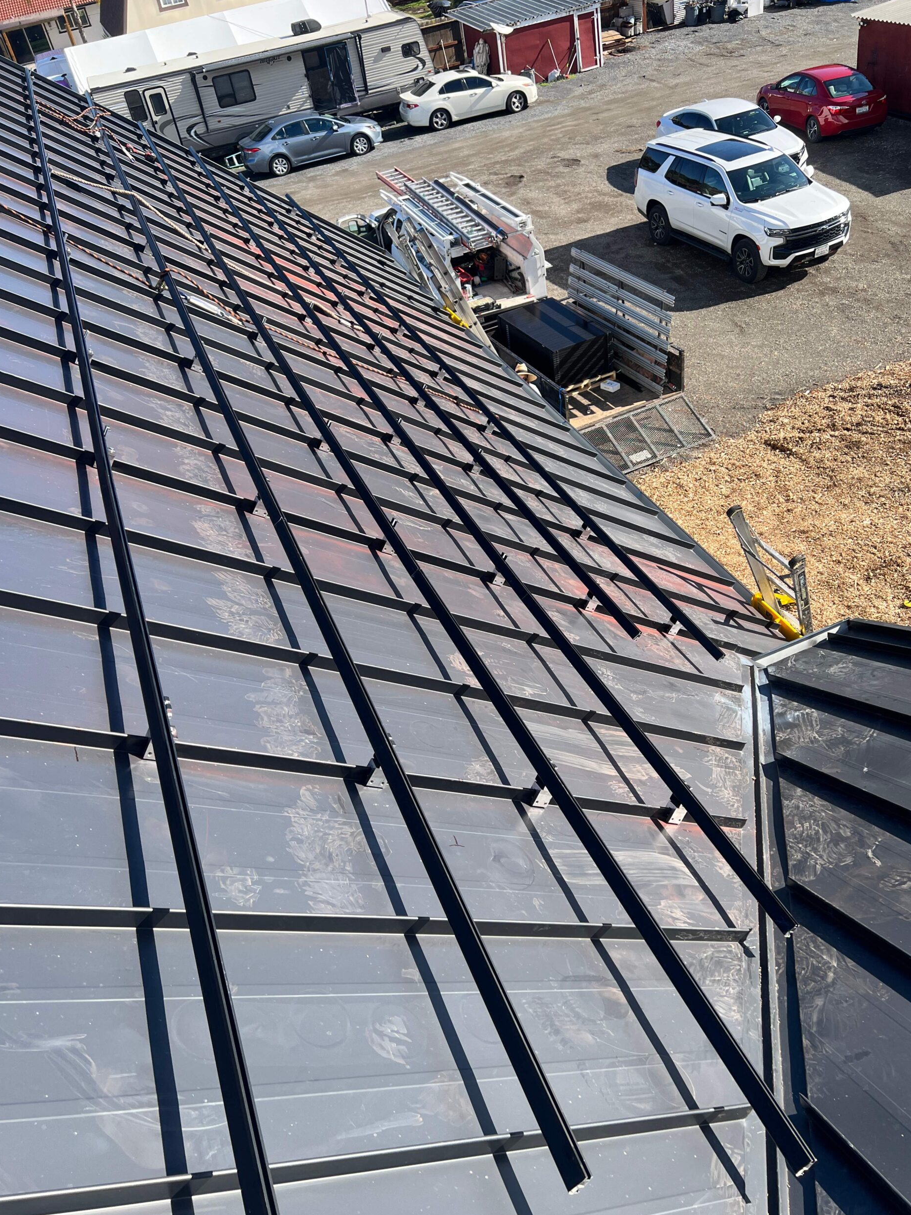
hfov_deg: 51.3
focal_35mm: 27
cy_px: 603
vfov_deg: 65.3
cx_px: 471
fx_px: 947
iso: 50
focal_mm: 5.7
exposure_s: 1/1597
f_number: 1.5
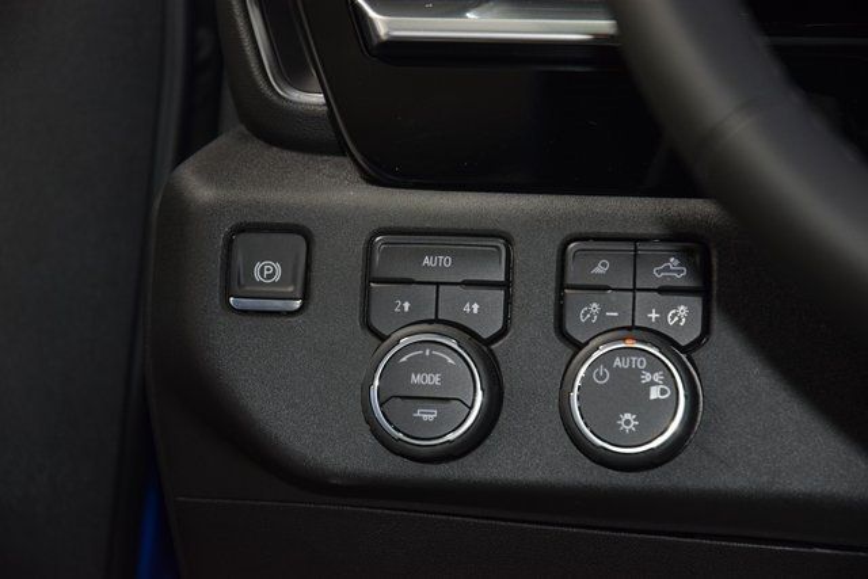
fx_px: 2532
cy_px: 290
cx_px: 434
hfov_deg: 19.5
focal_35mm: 105
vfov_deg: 13.0
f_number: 4.5
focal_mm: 70
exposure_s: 1/40
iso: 1250
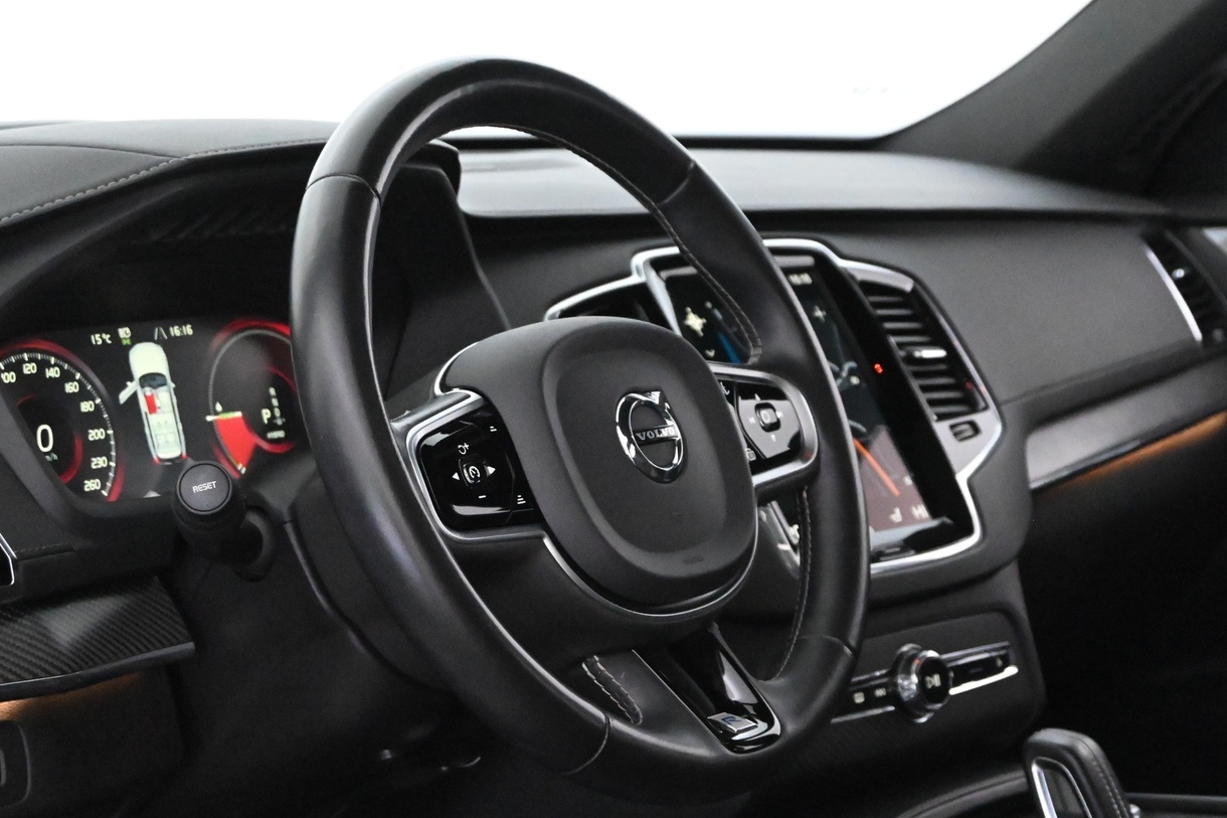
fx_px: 2783
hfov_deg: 24.8
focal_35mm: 82
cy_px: 431
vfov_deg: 16.7
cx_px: 742
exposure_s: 1/60
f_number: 5.6
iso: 12800
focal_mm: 41
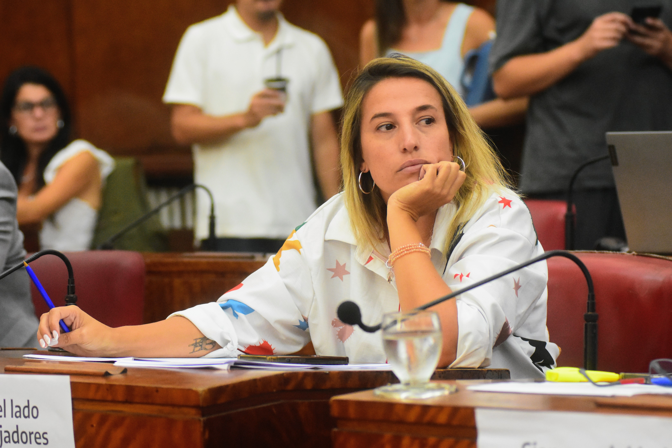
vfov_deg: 9.9
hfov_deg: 14.9
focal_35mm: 138
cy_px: 224
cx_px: 336
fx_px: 2576
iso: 4000
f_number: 4
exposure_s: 1/400
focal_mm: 92
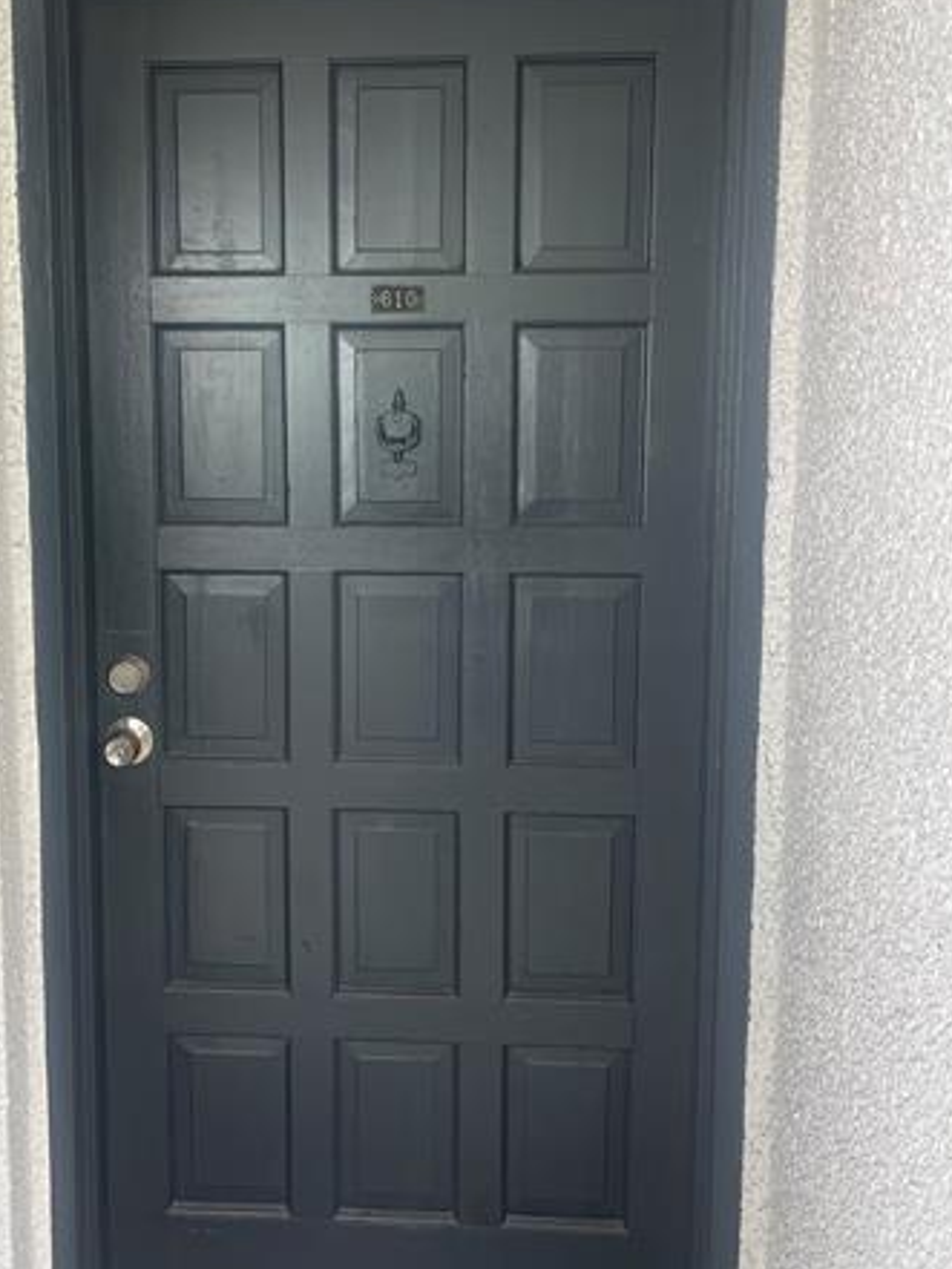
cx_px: 397
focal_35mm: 34
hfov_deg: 41.7
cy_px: 550
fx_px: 1246
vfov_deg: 53.8
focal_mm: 5.1
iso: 80
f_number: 1.6
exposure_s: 1/121
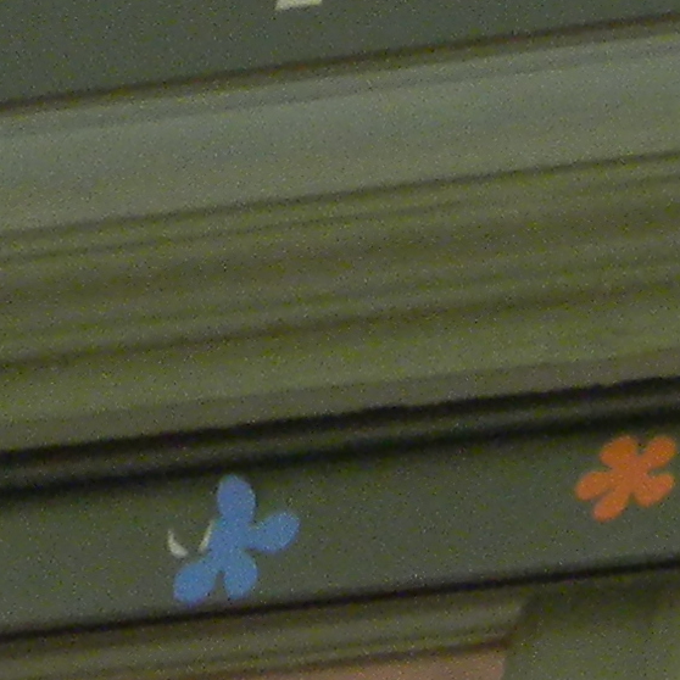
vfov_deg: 5.8
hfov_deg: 5.6
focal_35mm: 298
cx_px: 1918
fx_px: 6623
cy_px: -156
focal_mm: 8.6
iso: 275
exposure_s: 1/30
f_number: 3.9
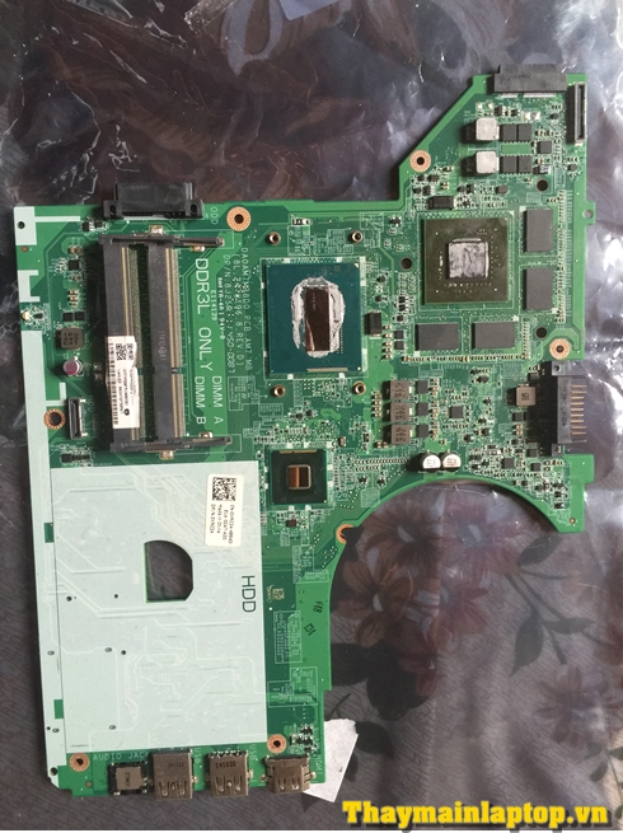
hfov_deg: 48.2
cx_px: 312
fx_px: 697
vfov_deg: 61.7
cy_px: 416
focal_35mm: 29
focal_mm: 4.15
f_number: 2.2
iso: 64
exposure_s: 1/33
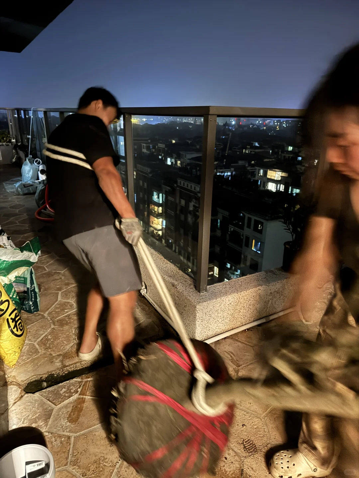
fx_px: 332
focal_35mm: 24
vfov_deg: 71.6
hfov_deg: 56.8
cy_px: 239
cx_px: 180
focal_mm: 6.76
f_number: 1.78
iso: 2500
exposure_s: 1/9
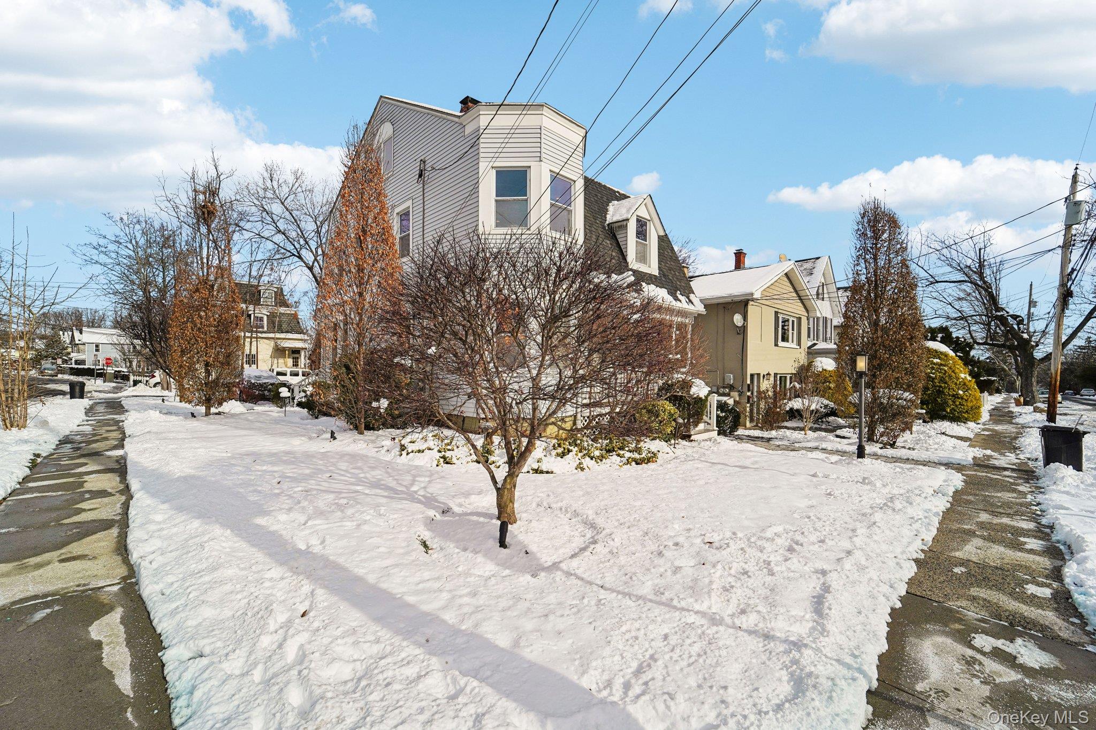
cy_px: 365
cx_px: 548
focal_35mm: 14
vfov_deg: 81.2
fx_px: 426
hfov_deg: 104.3
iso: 400
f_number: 8
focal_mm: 14
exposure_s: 1/2000
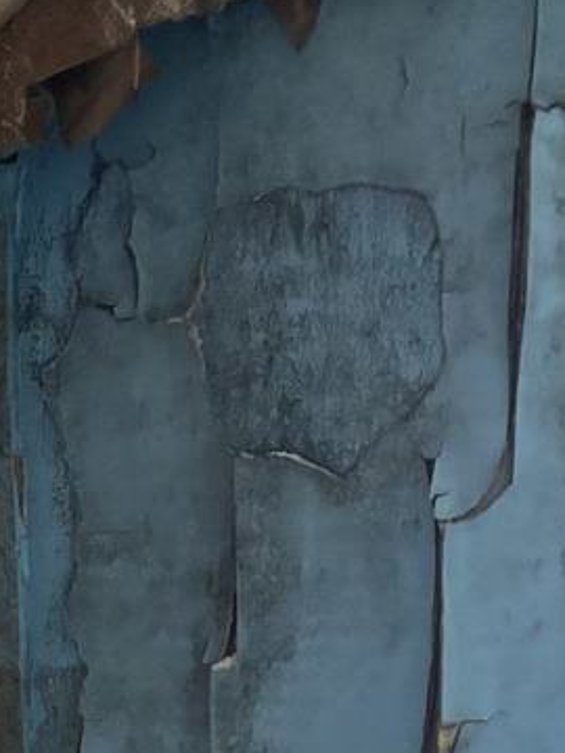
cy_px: 1052
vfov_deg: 21.8
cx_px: -4
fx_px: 1697
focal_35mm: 78
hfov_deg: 18.4
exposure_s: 1/60
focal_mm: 5.96
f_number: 1.6
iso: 500
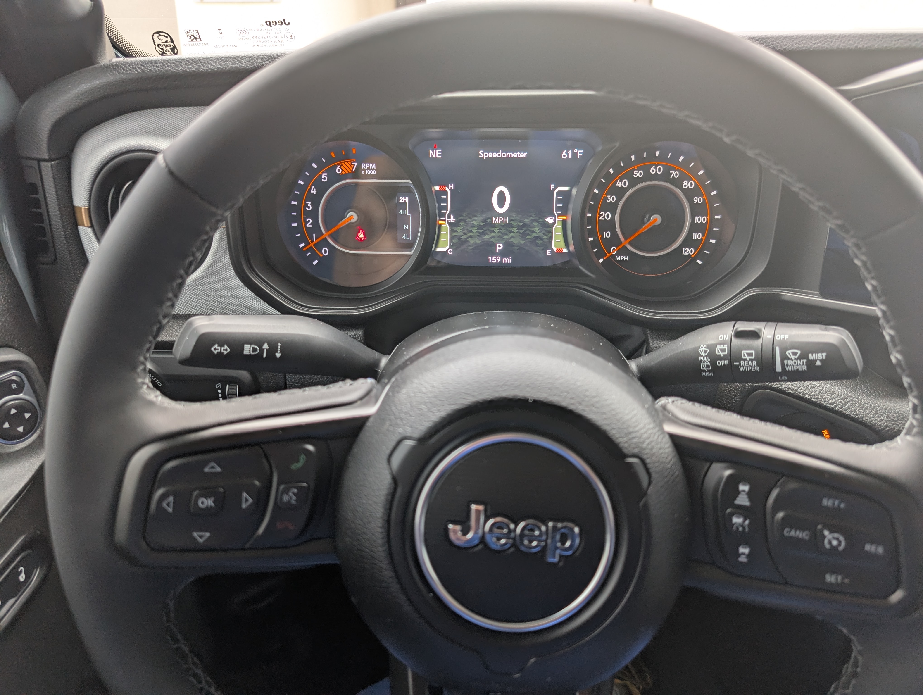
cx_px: 462
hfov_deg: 71.5
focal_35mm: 24
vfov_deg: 56.9
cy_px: 348
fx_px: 641
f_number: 1.68
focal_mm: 6.9
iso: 42
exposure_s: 1/23.8
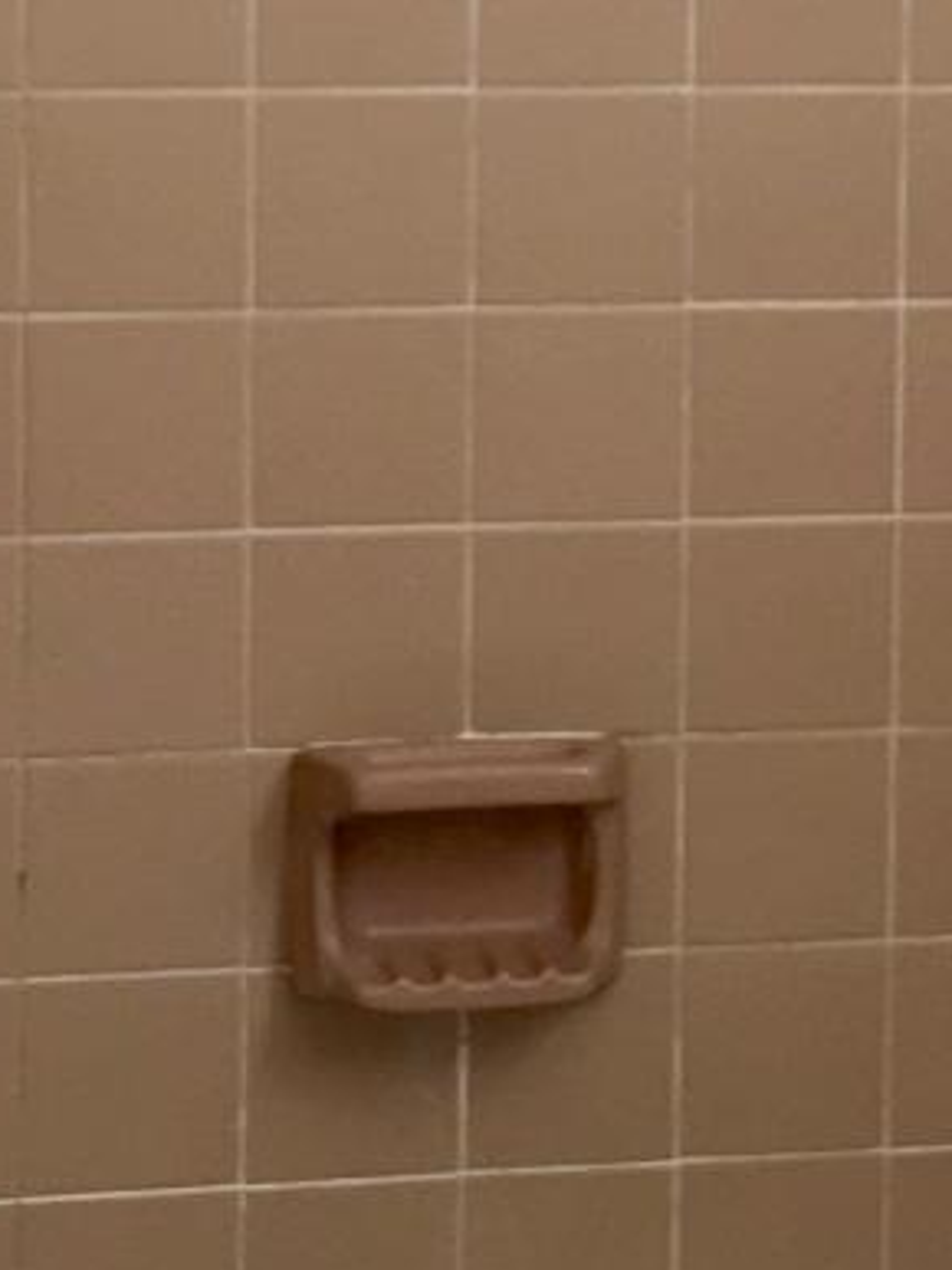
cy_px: 154
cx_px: 1054
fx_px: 5503
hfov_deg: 9.8
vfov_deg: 13.1
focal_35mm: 150
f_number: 2.2
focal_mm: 4.15
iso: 32
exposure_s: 1/40
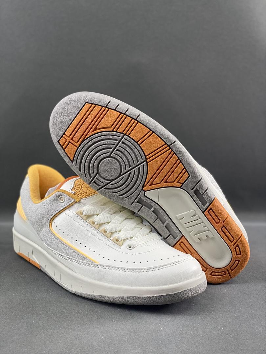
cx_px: 133
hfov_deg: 28.0
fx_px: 533
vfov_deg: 36.8
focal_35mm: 52
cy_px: 177
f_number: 2
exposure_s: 1/100
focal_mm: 6
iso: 64
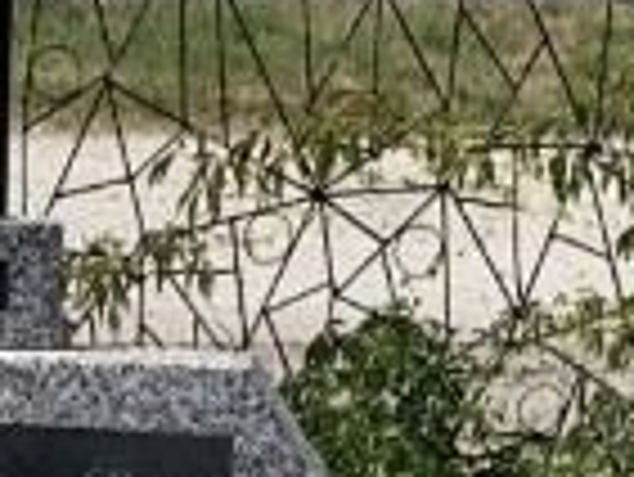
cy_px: 1048
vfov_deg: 11.1
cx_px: -18
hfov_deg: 16.3
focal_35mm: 118
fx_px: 2163
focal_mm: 4.25
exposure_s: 1/2421
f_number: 1.8
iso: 25
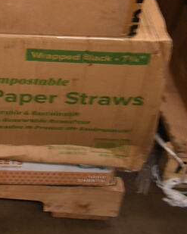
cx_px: -38
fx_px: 519
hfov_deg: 19.2
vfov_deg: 22.5
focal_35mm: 75
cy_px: -78
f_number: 3.5
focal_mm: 18
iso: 1800
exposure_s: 1/125
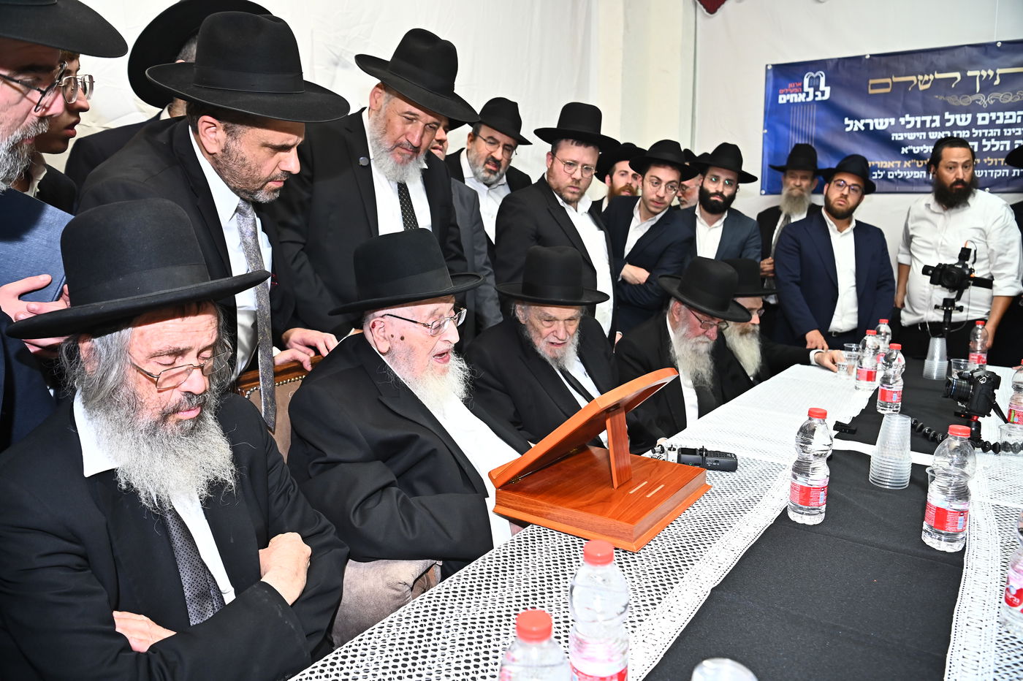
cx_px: 512
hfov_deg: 73.8
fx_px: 682
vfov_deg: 53.1
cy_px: 340
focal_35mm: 24
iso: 1250
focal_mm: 24
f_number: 4.5
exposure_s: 1/200
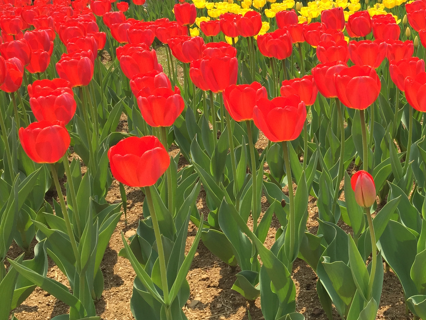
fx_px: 628
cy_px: 101
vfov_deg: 28.3
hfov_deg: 36.0
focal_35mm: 51
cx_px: 351
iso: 32
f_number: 2.2
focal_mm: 4.15
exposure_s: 1/775
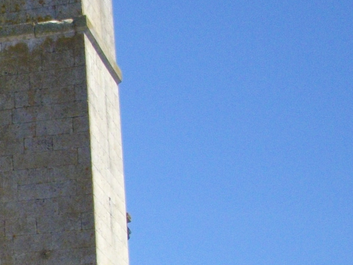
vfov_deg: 10.0
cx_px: -226
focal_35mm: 148
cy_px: 234
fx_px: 1509
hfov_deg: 12.5
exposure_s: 1/400
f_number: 5.6
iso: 100
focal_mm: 6.2
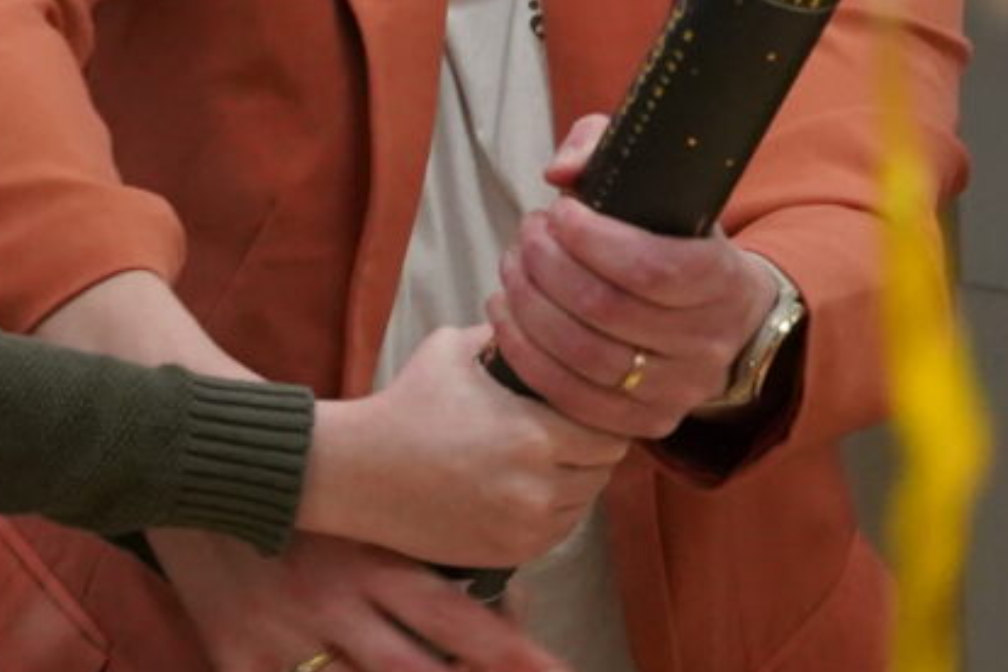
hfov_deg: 6.2
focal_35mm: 334
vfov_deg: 4.1
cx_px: 509
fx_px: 9351
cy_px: -515
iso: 3200
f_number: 4
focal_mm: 54
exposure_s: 1/160
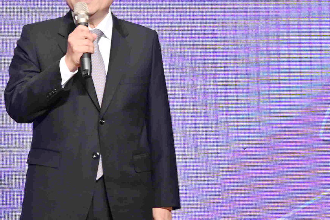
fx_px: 3272
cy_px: 62
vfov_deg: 3.8
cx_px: -64
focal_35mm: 357
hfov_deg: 5.7
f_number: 4
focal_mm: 75
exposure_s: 1/125
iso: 320
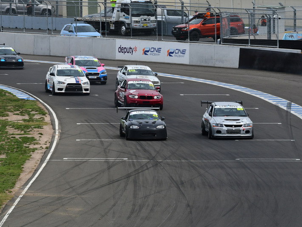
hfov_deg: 4.3
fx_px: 3979
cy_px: 114
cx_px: 163
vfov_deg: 3.3
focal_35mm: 456
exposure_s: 1/640
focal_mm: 280
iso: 400
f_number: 11
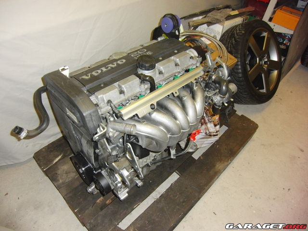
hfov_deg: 71.6
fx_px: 214
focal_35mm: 24
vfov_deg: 56.8
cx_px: 154
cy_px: 116
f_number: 3.2
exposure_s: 1/60
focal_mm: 4.3
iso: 320
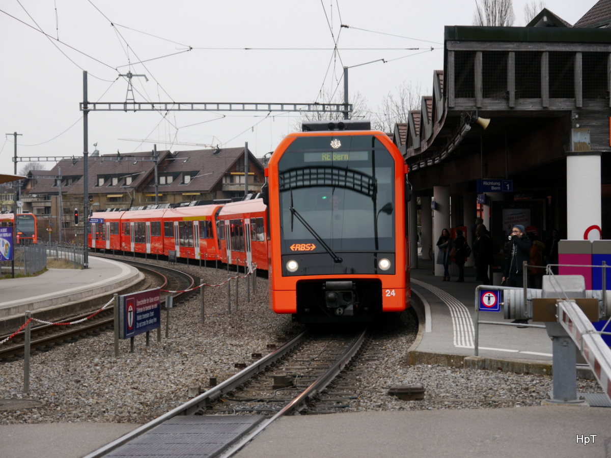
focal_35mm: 84
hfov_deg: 23.3
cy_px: 229
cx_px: 306
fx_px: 1483
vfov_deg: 17.6
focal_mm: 42
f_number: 5.6
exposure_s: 1/160
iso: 160
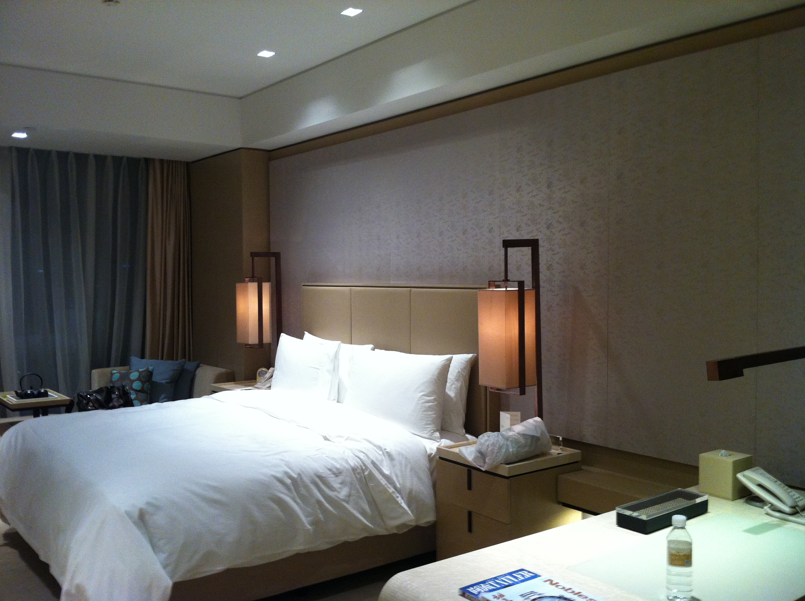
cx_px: 402
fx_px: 813
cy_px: 300
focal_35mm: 35
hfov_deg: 52.7
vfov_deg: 40.6
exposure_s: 1/17
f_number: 2.8
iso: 160
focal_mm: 3.85
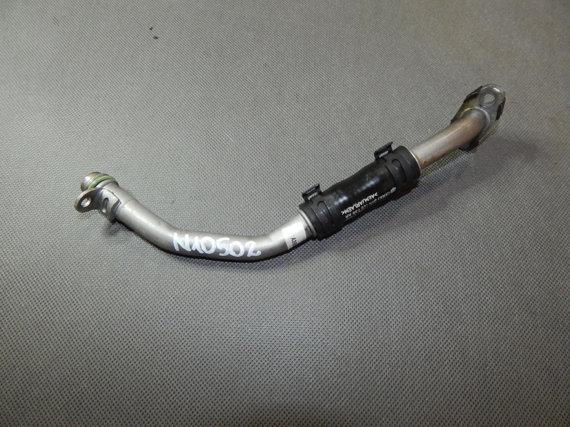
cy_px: 214
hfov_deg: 73.9
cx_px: 285
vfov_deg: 58.9
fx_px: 379
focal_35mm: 23
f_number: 3
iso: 200
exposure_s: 1/30
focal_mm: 4
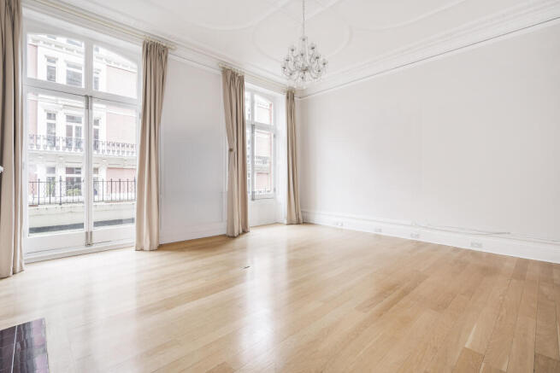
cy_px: 186
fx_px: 233
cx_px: 280
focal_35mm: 15
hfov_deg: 100.4
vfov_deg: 77.4
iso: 200
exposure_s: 1/8
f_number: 10
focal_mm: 10
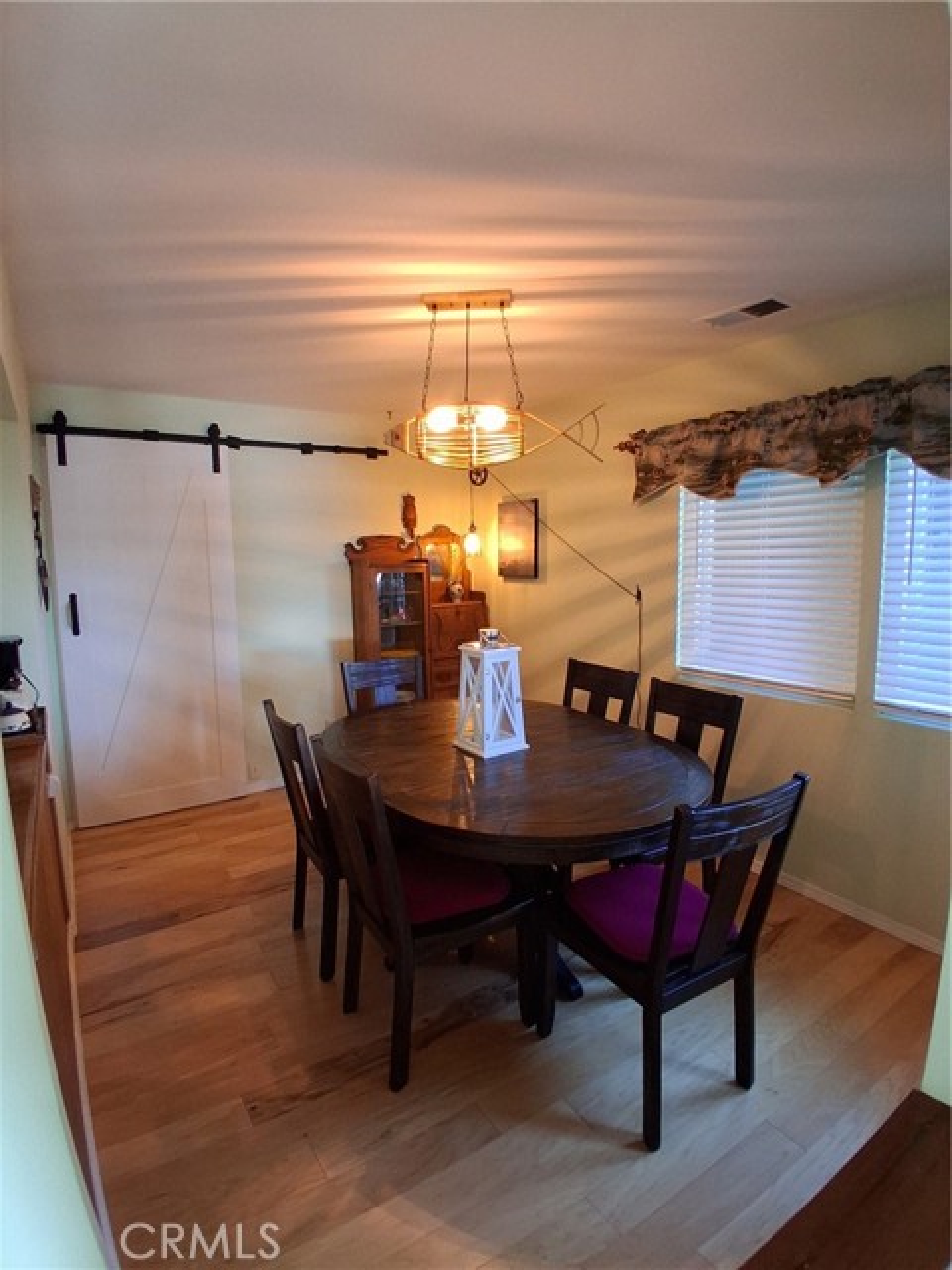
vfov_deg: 91.0
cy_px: 635
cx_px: 476
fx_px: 623
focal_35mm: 17
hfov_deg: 74.7
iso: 250
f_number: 2.2
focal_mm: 1.4
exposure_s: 1/40
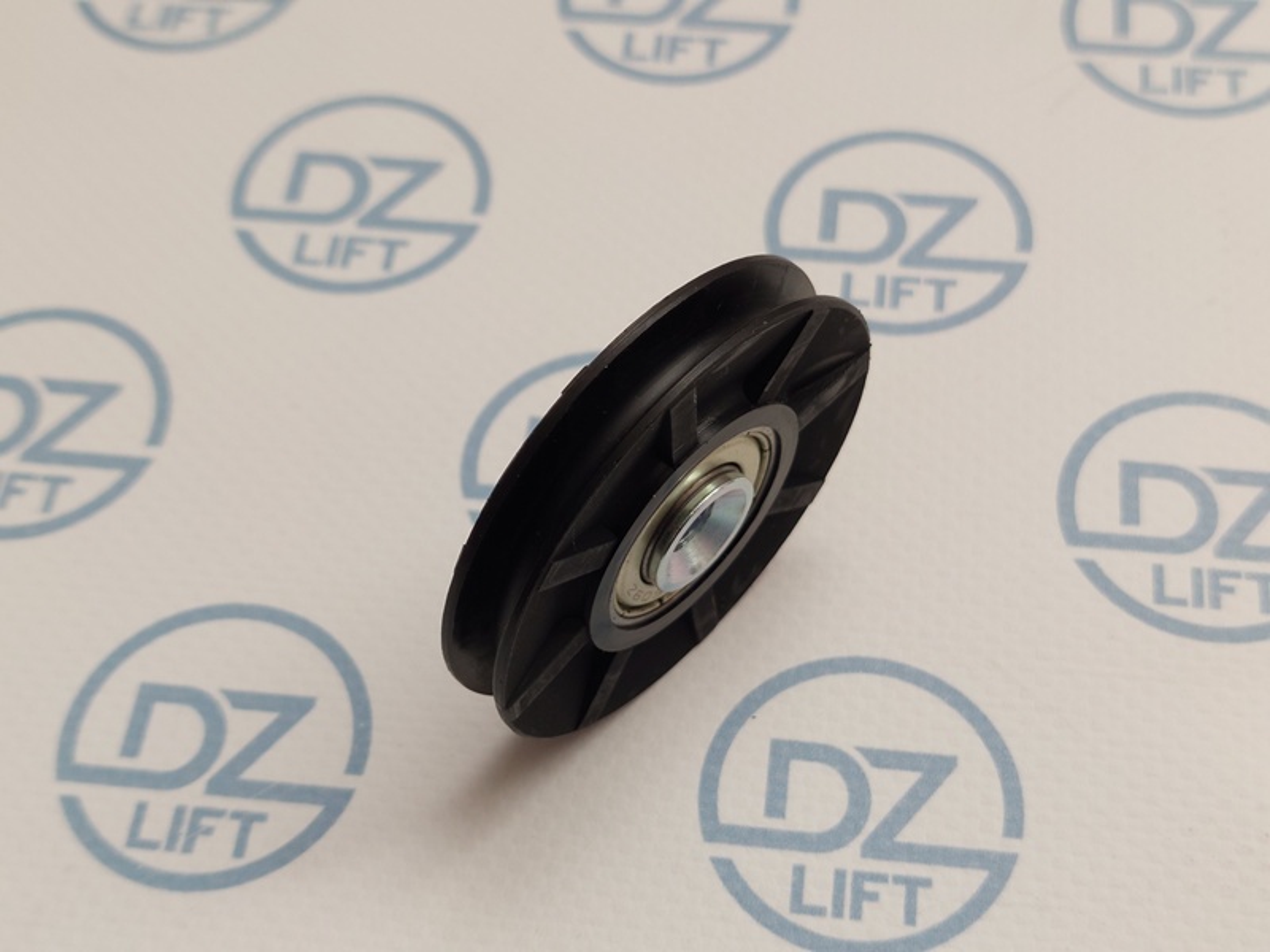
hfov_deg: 69.4
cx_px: 635
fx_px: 917
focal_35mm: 25
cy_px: 476
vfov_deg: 54.9
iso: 50
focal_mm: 5.23
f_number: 1.8
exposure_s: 1/100
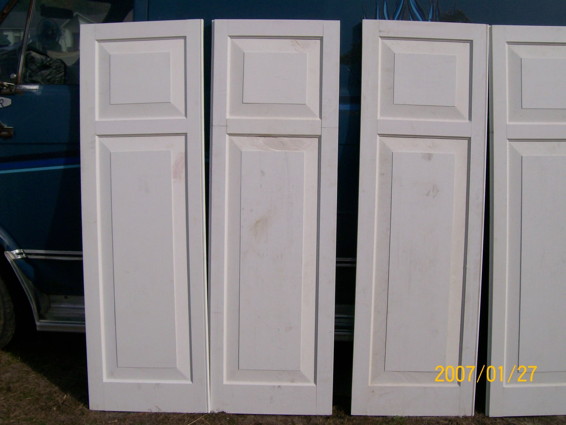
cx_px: 283
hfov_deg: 51.4
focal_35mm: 36
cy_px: 212
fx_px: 589
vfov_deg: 39.7
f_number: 4.8
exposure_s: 1/1401
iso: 80
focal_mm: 6
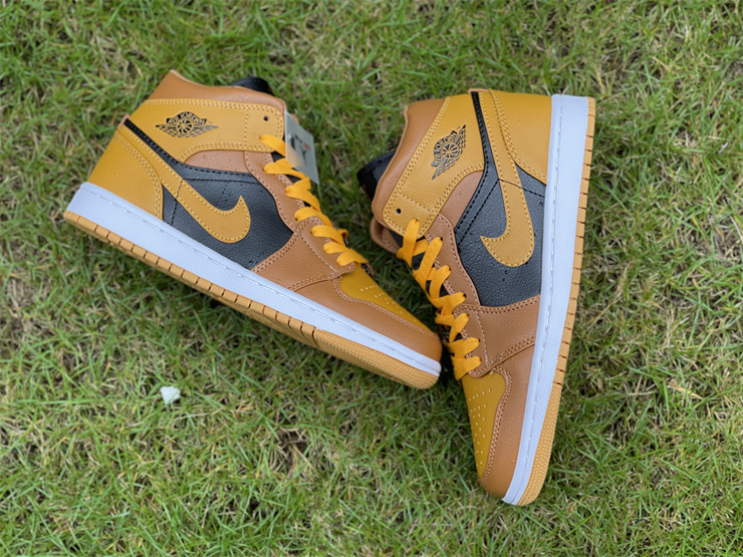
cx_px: 372
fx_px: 1374
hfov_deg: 30.3
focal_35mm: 64
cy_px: 278
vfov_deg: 22.9
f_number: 2.2
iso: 100
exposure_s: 1/121
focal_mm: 7.5
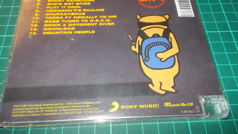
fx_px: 202
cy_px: 52
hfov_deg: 61.0
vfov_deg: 36.5
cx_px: 119
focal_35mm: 32
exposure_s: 1/30
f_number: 3.3
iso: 200
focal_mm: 4.1
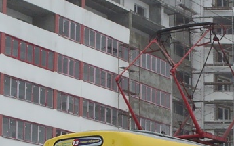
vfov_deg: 11.9
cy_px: 95
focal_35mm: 110
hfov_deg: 18.7
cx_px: 193
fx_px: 702
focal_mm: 7.8
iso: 80
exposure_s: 1/350
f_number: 6.3
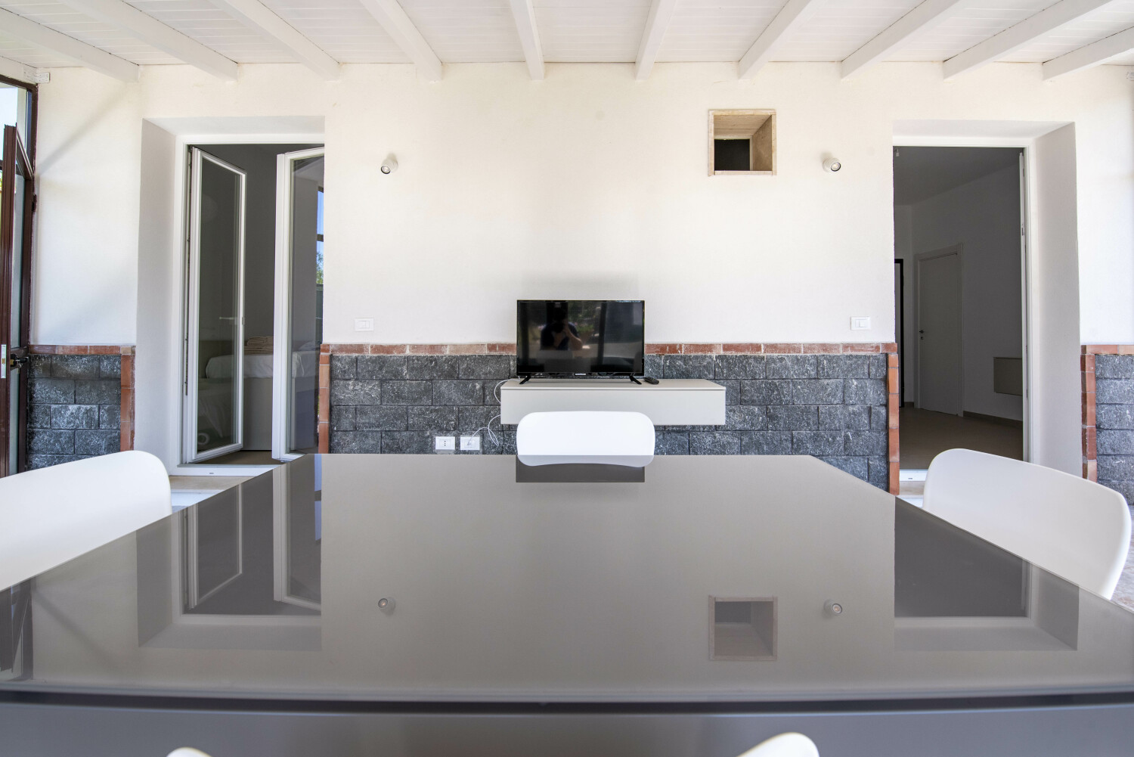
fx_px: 473
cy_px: 378
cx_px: 567
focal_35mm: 15
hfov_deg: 100.4
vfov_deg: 77.4
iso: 200
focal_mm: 15
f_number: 8
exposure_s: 1/125
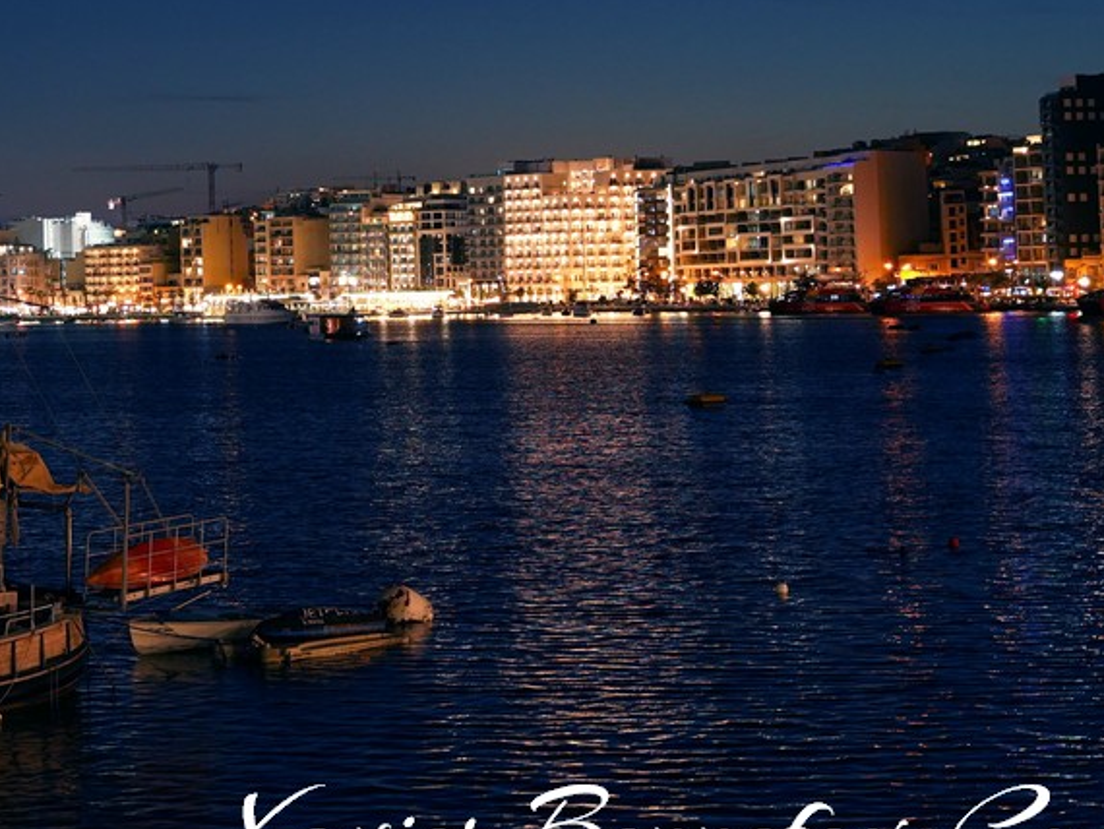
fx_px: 2776
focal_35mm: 87
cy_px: 143
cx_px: 138
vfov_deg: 16.8
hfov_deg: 22.0
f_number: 2.8
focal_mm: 43
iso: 1600
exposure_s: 1/6
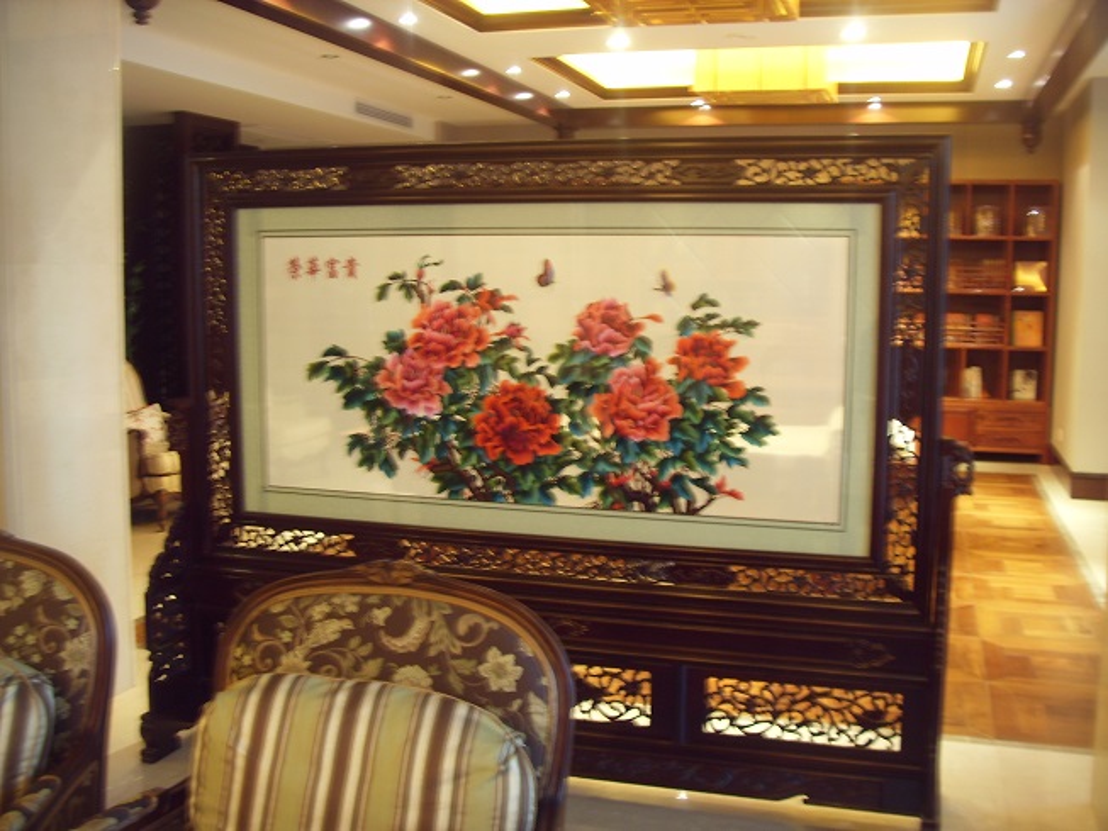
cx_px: 554
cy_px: 416
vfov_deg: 36.8
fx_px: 1249
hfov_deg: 47.9
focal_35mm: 39
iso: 80
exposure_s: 1/2
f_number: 3.5
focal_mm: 6.6
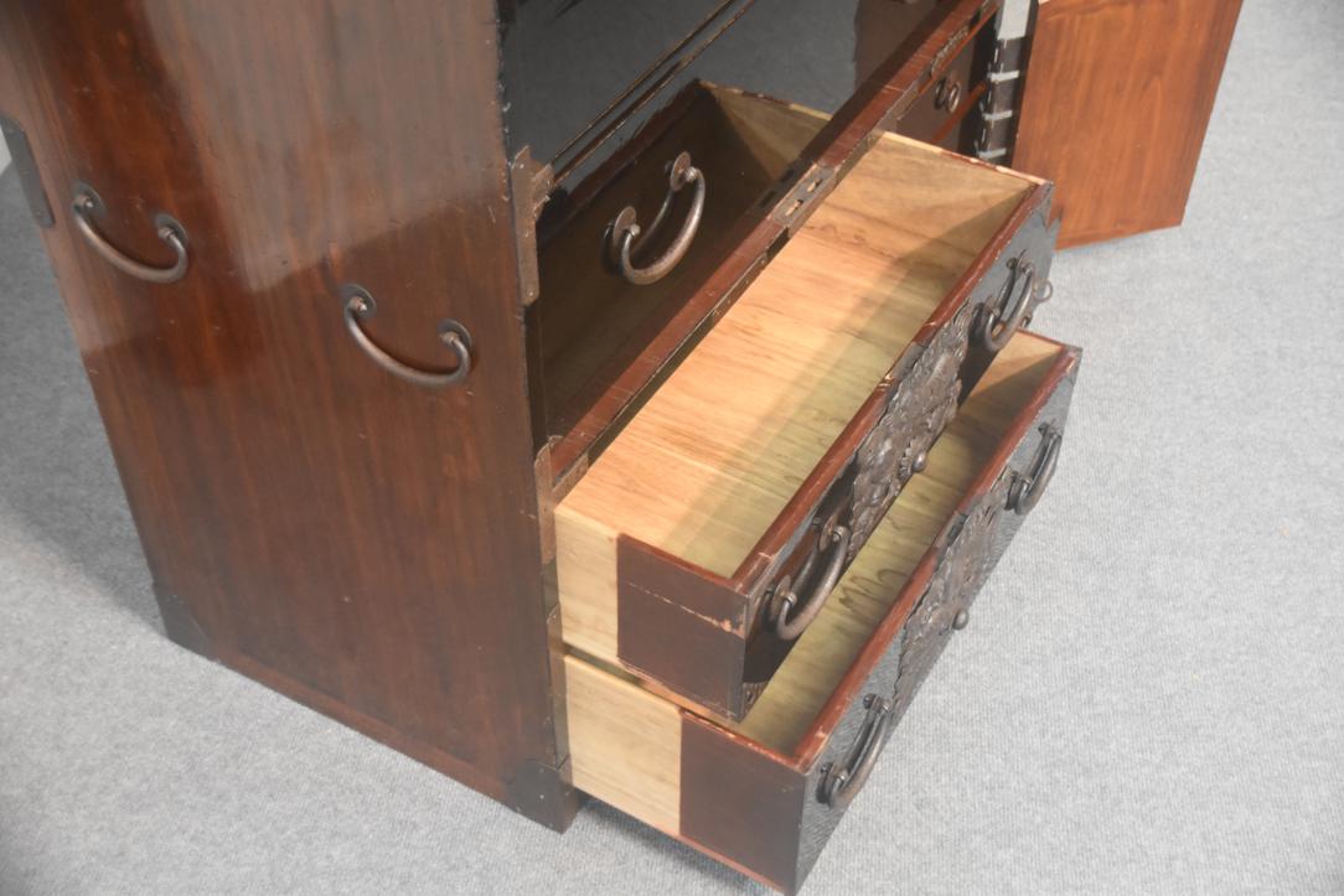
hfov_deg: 41.1
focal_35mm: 48
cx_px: 672
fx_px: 1792
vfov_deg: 28.1
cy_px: 448
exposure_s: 1/60
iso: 3200
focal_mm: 32
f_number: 4.2
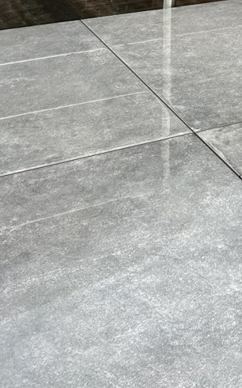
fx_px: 855
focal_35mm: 81
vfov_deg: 22.0
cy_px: -164
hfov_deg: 14.4
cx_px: 420
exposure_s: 1/121
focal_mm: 5.7
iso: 40
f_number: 1.5
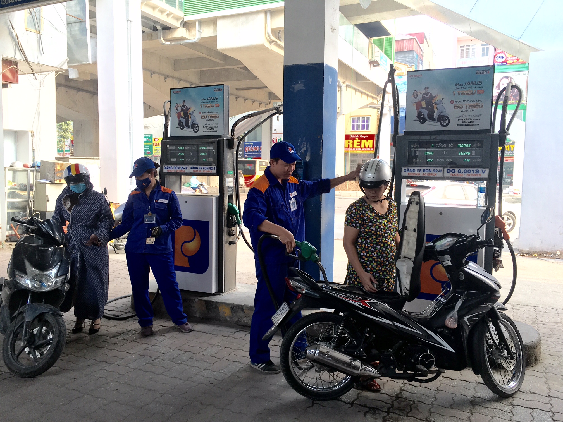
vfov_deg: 48.2
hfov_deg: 61.7
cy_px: 211
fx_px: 472
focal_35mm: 29
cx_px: 282
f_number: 2.2
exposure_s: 1/100
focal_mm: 4.15
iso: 25
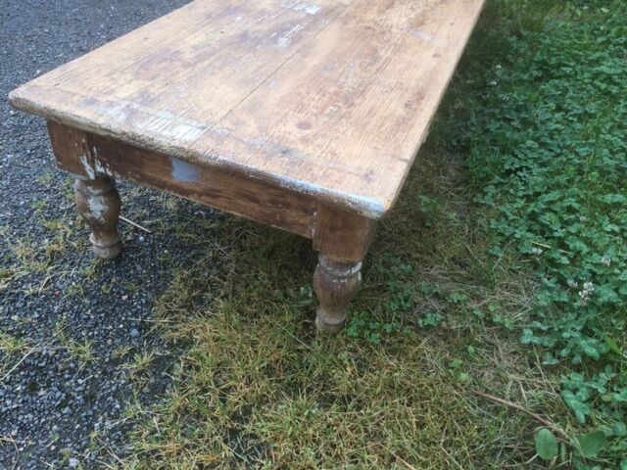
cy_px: 235
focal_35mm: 29
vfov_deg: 48.2
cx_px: 314
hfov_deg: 61.7
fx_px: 525
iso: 32
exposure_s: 1/195
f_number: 2.2
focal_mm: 4.15
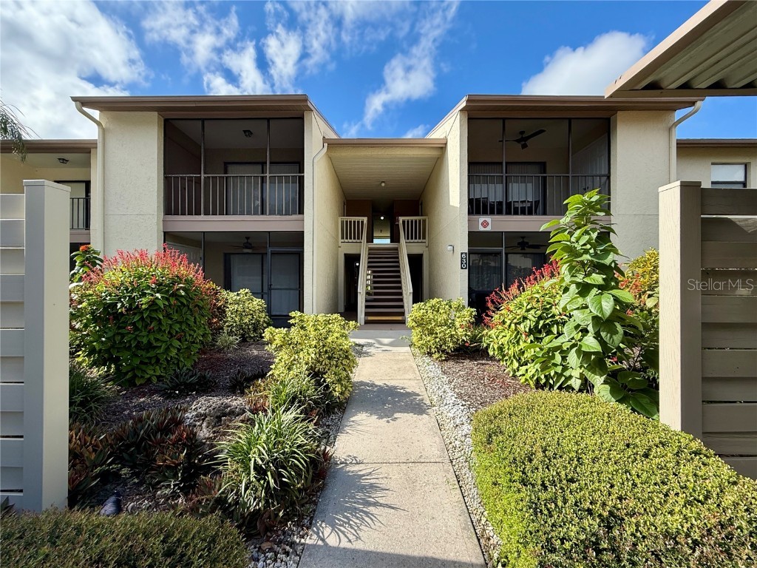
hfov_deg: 102.1
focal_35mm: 14
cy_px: 284
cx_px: 378
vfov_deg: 85.7
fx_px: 306
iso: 64
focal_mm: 2.22
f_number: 2.2
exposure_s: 1/1068
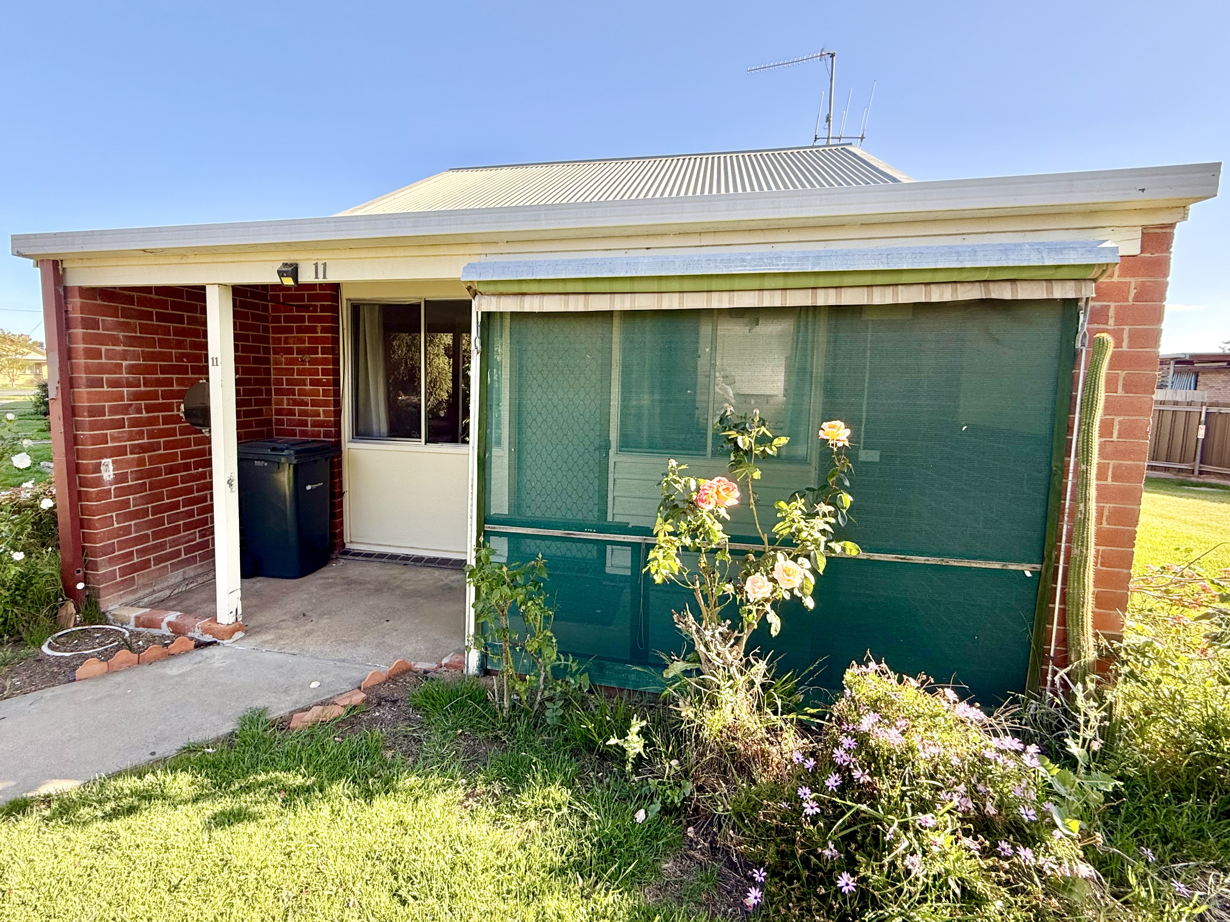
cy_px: 437
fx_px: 569
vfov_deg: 78.0
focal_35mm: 16
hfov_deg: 94.4
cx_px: 577
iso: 64
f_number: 2.2
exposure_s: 1/255
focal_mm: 2.22
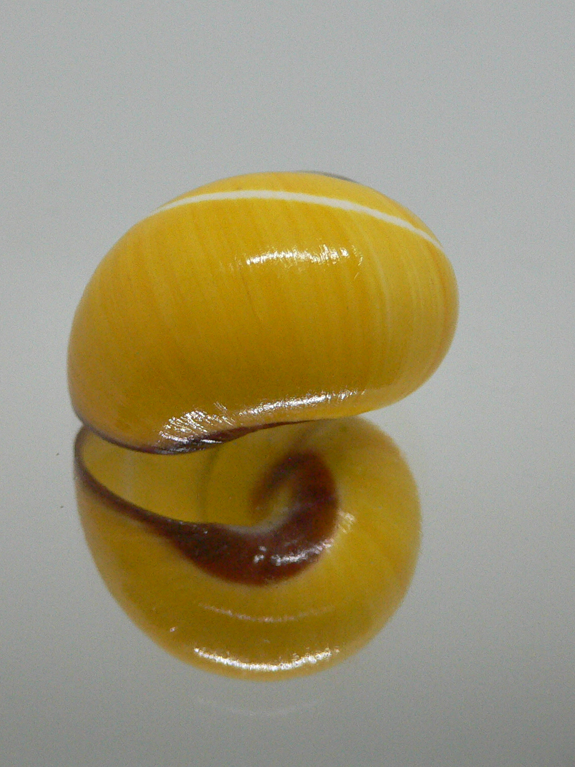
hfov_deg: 30.8
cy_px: 383
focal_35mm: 47
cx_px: 232
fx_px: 1041
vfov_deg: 40.4
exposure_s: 1/60
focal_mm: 4.6
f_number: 2.8
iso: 200
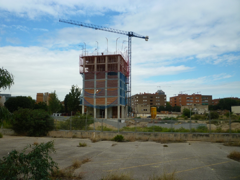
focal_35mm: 29
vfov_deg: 48.2
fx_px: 201
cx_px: 120
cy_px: 90
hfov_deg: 61.6
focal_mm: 5.2
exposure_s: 1/500
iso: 80
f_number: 3.5
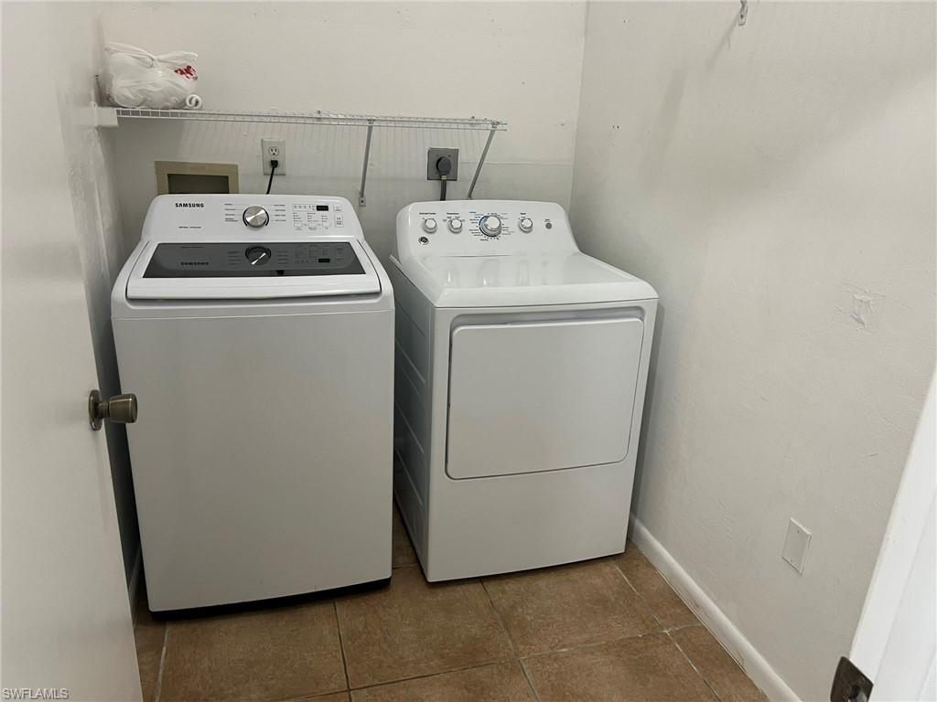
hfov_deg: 67.3
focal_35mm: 26
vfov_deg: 53.1
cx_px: 468
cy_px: 351
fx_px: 704
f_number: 1.5
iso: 125
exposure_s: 1/60
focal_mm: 5.7
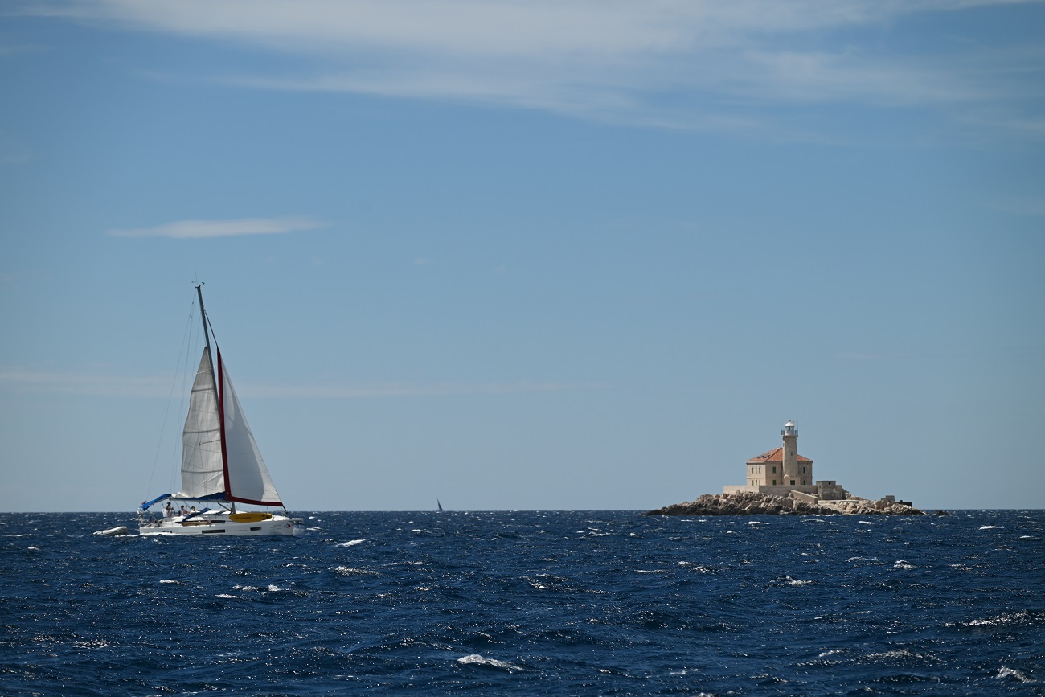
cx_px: 522
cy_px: 348
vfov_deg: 8.9
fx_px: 4499
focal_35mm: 155
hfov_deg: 13.2
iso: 100
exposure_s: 1/1250
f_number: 6.3
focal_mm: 155
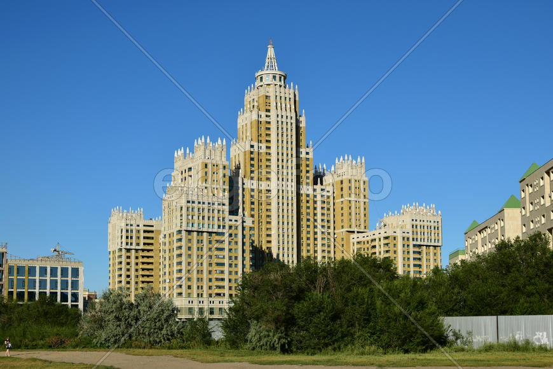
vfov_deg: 28.1
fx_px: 737
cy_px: 184
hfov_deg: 41.1
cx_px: 276
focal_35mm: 48
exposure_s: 1/320
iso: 100
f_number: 9
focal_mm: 32
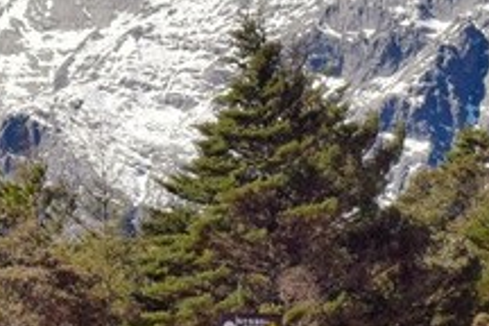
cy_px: -26
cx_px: -233
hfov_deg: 5.4
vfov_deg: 3.7
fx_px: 5104
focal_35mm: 376
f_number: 11
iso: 220
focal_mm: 45
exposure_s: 1/500
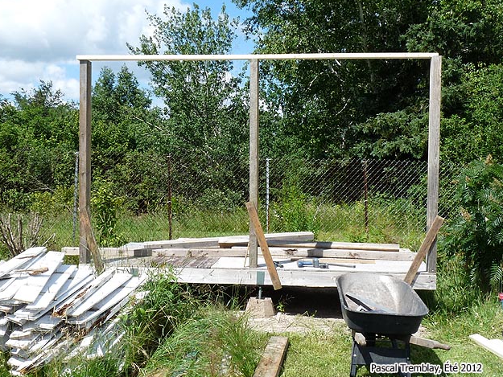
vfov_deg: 34.4
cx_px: 247
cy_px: 190
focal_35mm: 42
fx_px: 610
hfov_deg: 44.8
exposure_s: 1/320
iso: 100
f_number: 5.6
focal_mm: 4.8
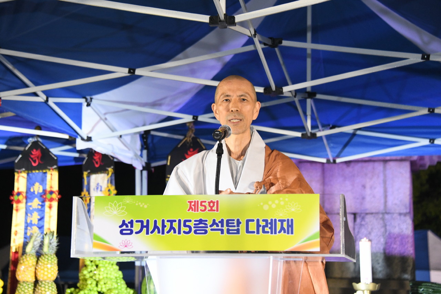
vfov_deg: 14.9
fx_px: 1127
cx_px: 220
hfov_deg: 22.1
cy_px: 147
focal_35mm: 92
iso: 5000
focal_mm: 92
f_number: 6.3
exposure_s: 1/125
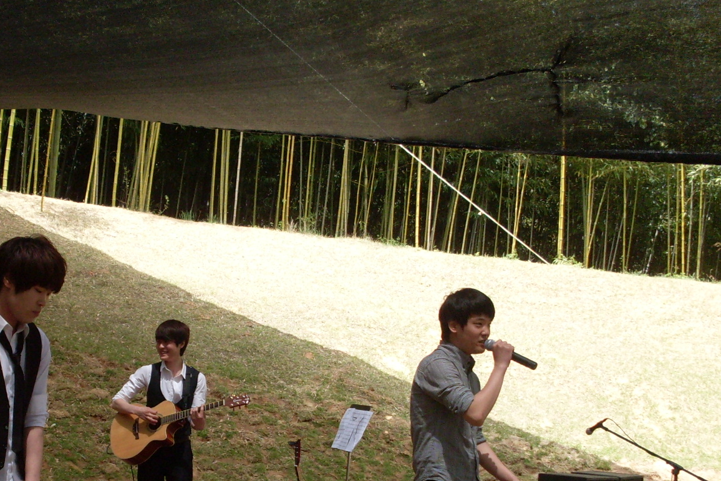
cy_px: 406
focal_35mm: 70
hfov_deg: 28.5
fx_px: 1402
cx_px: 211
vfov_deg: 19.2
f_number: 2.8
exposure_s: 1/250
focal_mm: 6.3
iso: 80
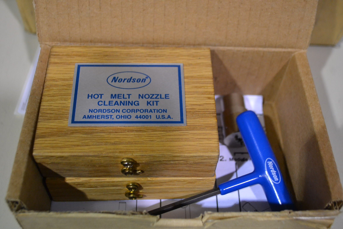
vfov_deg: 28.1
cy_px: 114
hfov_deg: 41.1
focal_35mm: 48
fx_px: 457
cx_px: 172
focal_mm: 32
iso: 2000
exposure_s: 1/60
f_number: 4.8
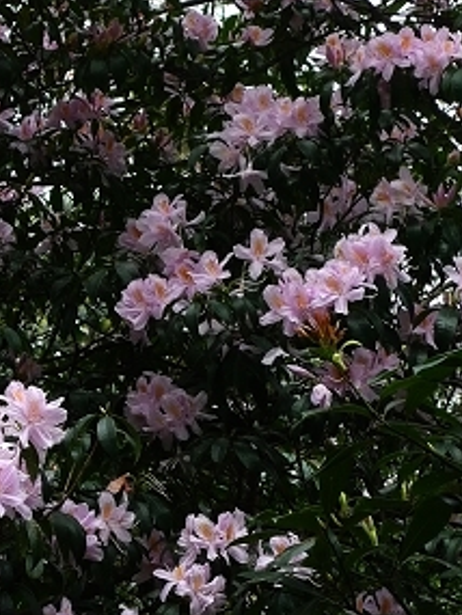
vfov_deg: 12.3
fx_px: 2845
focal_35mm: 160
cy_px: 358
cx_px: -86
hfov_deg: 9.2
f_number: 2.8
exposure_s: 1/640
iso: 80
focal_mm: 12.1
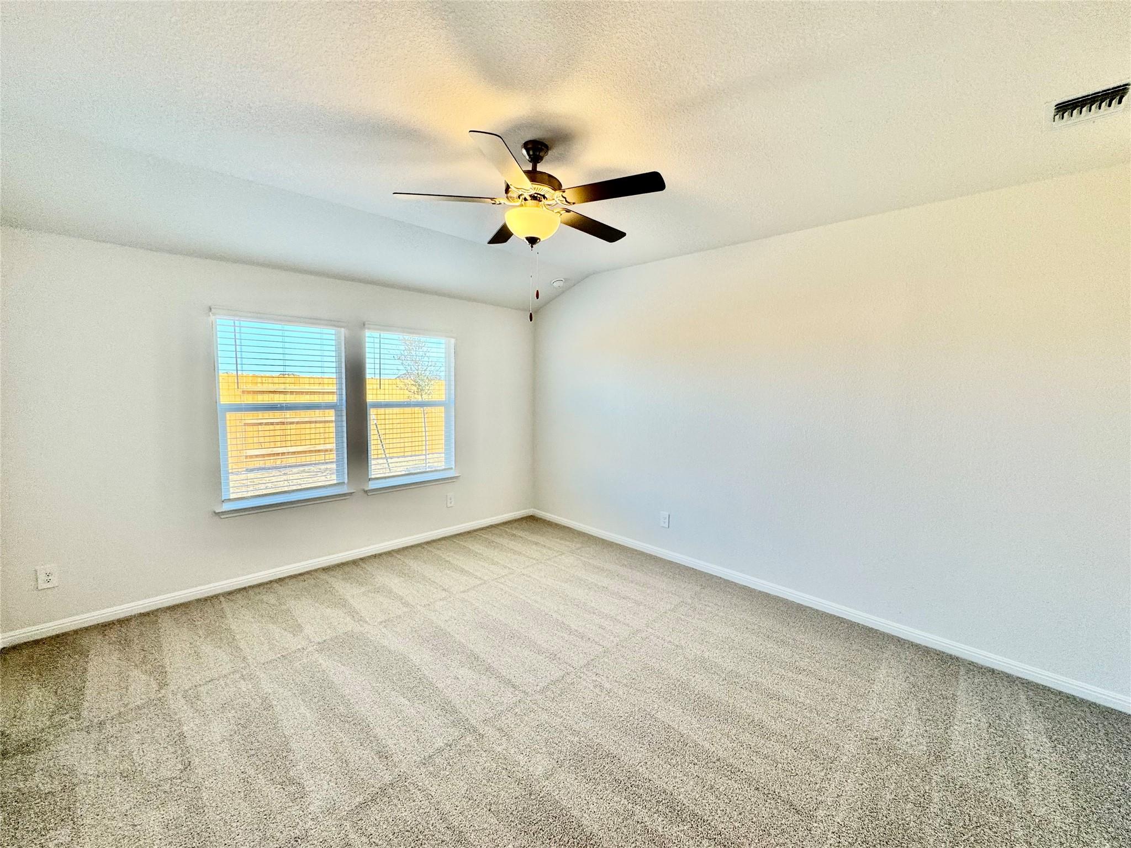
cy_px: 424
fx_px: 457
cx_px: 566
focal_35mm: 14
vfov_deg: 85.7
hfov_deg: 102.1
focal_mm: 2.22
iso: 80
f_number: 2.2
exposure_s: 1/120
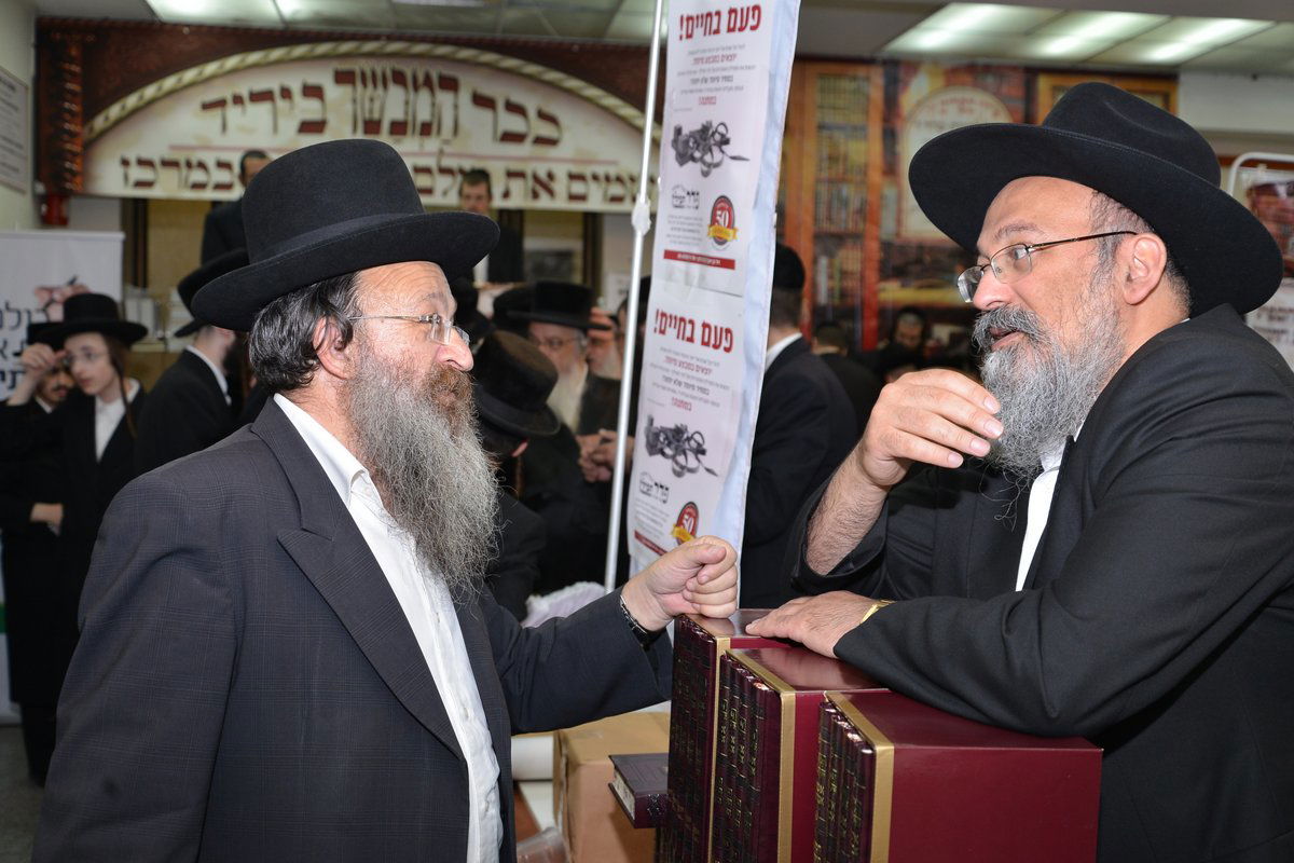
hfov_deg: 48.5
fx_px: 1438
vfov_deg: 33.4
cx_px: 647
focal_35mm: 40
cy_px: 432
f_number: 5
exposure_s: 1/100
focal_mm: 40
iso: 800
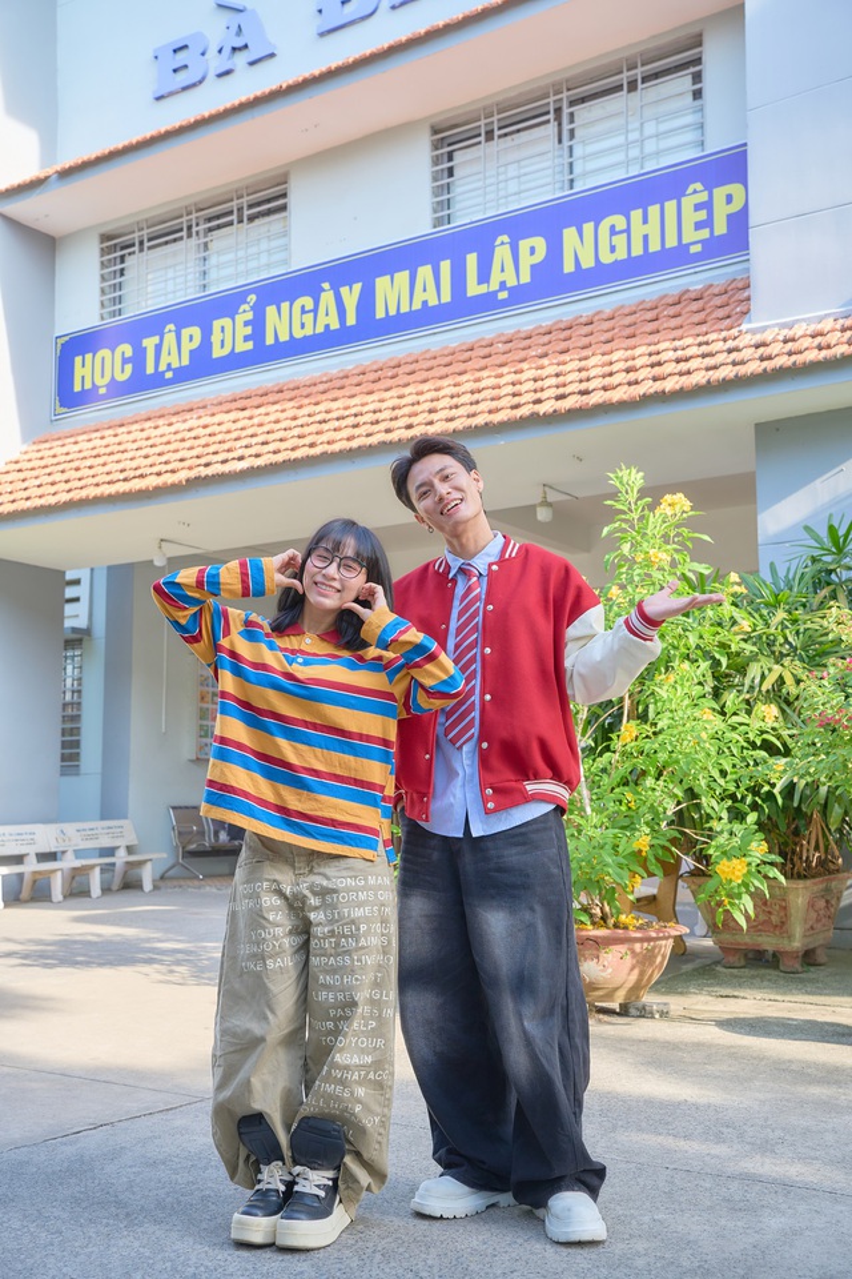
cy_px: 640
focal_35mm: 38
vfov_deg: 50.7
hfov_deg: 35.1
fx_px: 1349
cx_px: 426
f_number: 5
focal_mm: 38
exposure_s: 1/160
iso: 250
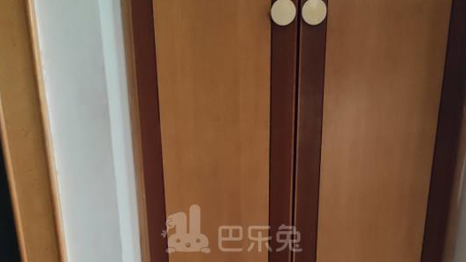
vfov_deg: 26.8
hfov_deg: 47.4
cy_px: 229
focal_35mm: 43
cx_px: 232
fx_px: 531
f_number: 1.75
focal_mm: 4.77
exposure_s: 1/33
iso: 8836
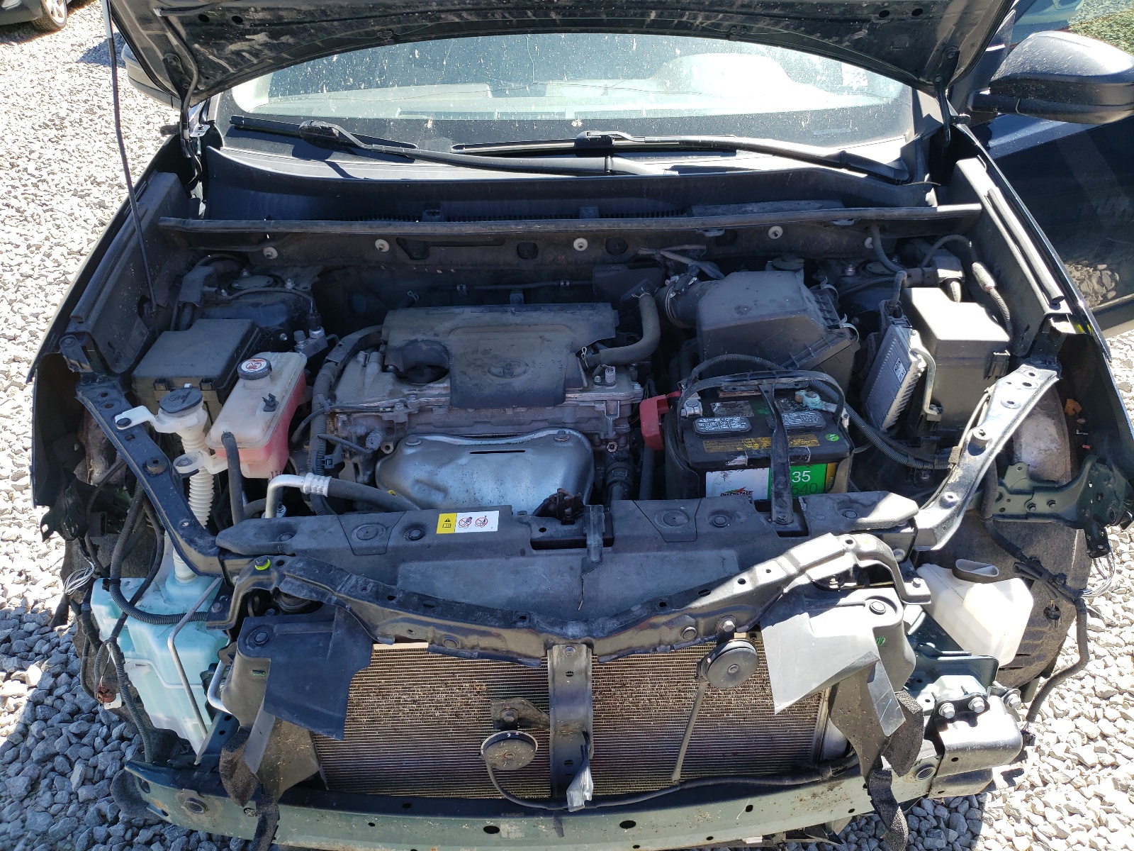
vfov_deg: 53.1
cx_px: 567
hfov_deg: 67.3
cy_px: 426
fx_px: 852
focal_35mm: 26
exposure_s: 1/500
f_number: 1.5
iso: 50
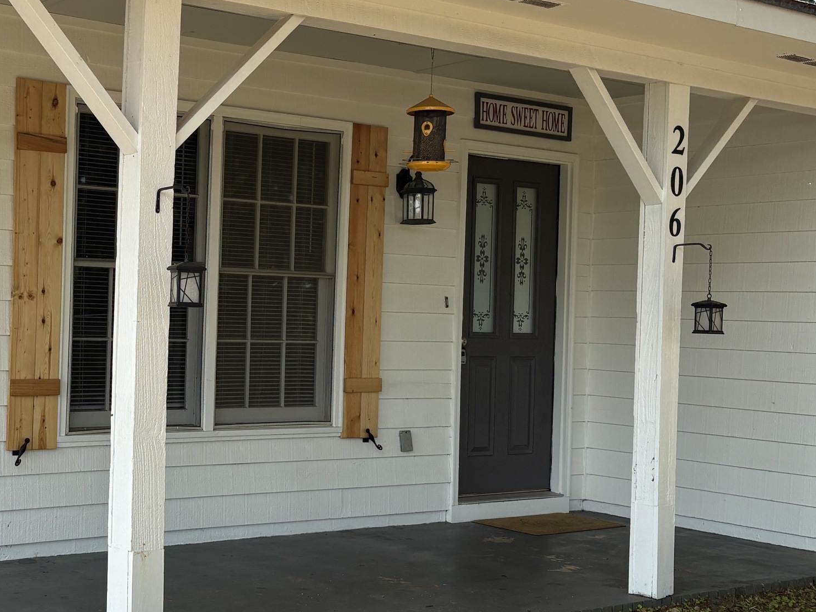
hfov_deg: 34.3
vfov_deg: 27.0
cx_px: 144
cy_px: 298
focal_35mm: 54
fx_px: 1273
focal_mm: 5.96
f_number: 1.6
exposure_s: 1/1064
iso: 50
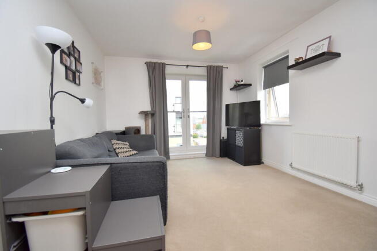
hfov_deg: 100.4
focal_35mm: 15
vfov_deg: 77.4
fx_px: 157
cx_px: 188
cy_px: 126
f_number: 5
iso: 360
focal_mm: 10
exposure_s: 1/200
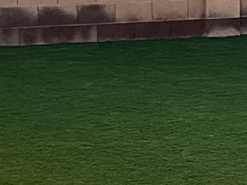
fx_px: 1341
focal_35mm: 188
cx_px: 295
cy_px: 116
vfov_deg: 7.9
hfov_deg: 10.4
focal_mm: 3
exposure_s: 1/188
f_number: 1.8
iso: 25
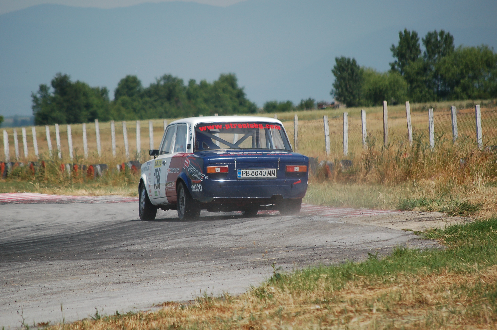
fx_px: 4676
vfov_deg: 4.0
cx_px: 235
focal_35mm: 339
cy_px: 152
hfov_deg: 6.1
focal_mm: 200
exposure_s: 1/1600
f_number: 5.6
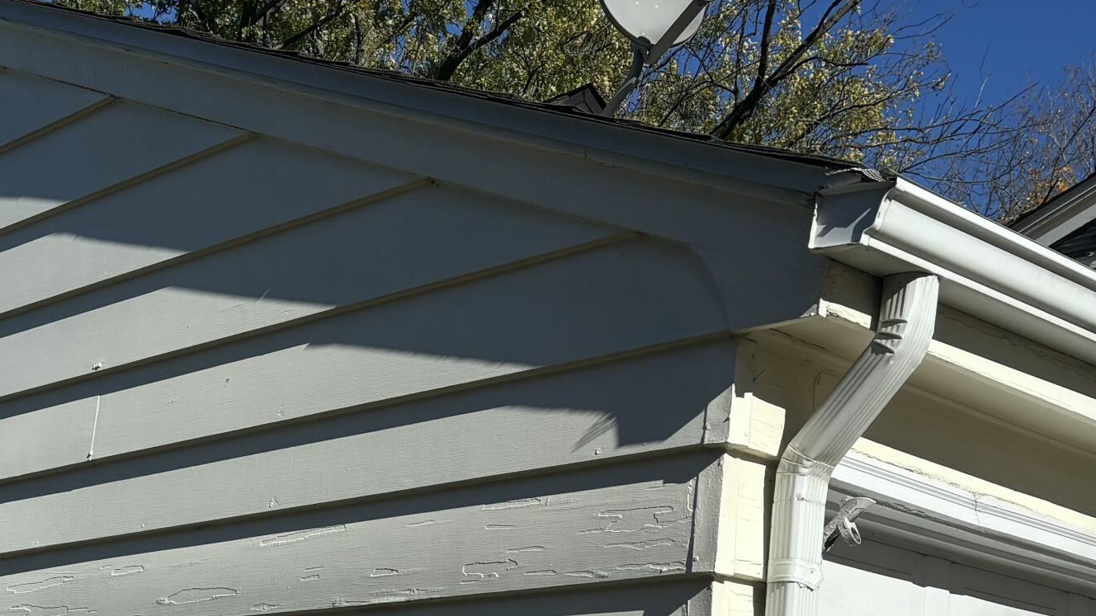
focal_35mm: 64
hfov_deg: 31.3
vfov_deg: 17.0
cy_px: 920
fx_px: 1860
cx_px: 104
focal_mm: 5.96
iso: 50
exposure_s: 1/7692
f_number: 1.6
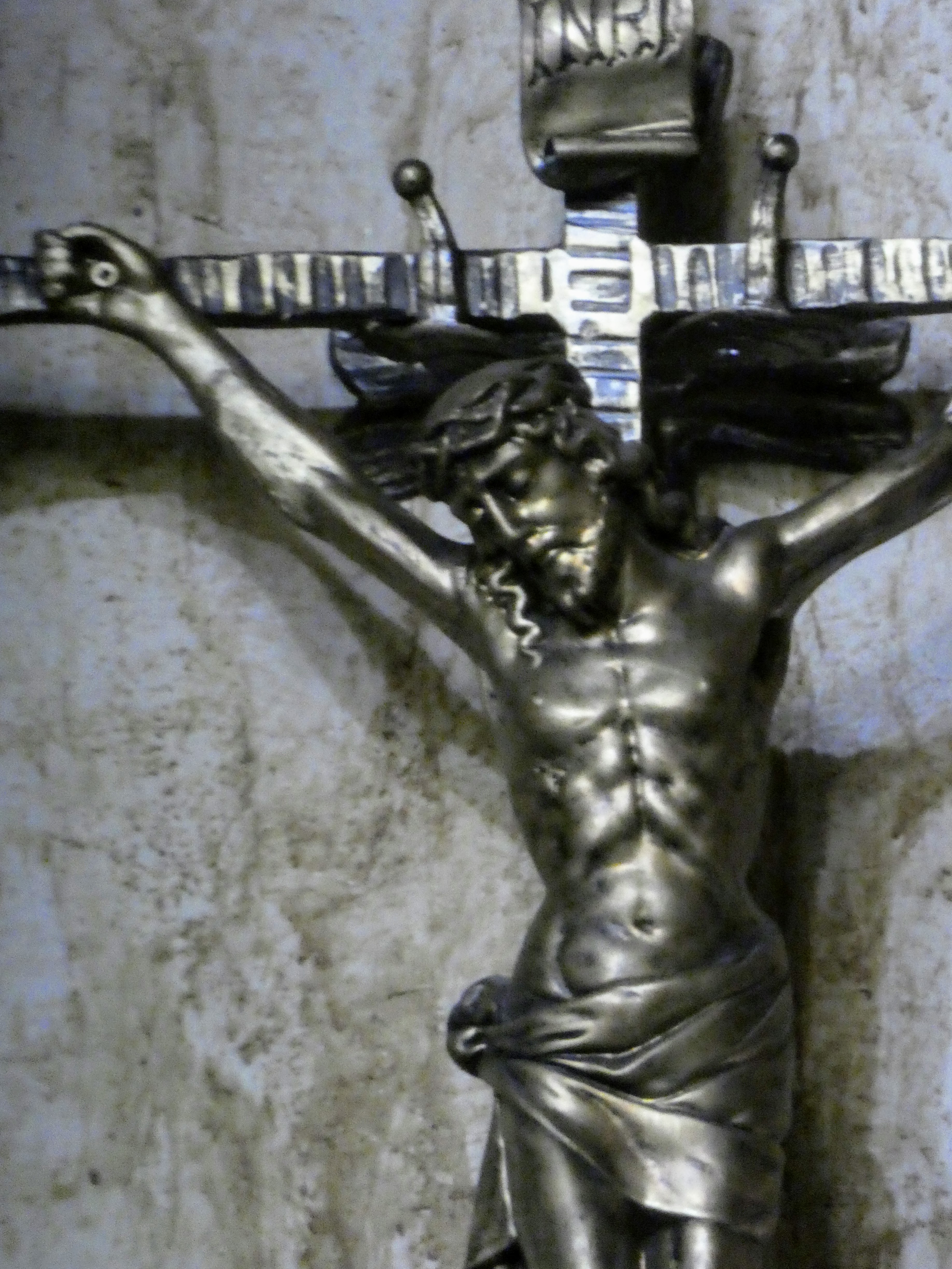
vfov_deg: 2.8
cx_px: 476
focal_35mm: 720
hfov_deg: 2.1
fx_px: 26402
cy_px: 634
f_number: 7.1
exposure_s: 1/8
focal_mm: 129
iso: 2000
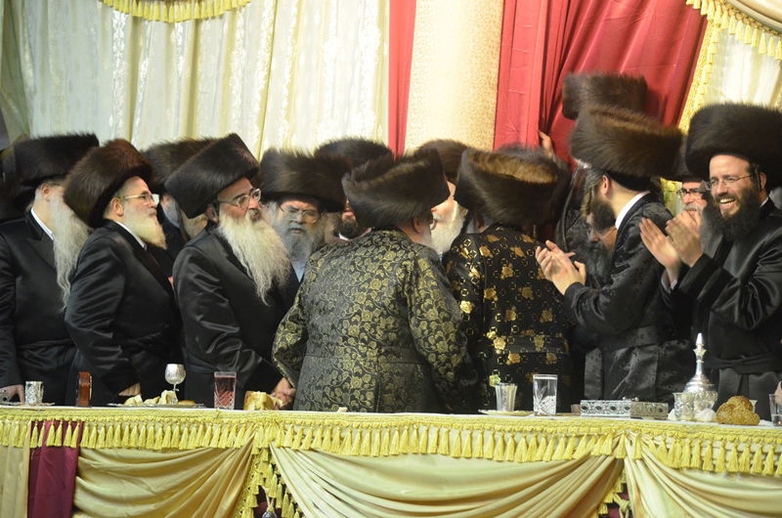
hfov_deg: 14.9
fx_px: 2992
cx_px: 391
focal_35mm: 138
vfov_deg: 9.9
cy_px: 259
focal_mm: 92
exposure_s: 1/100
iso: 3200
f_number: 4.5
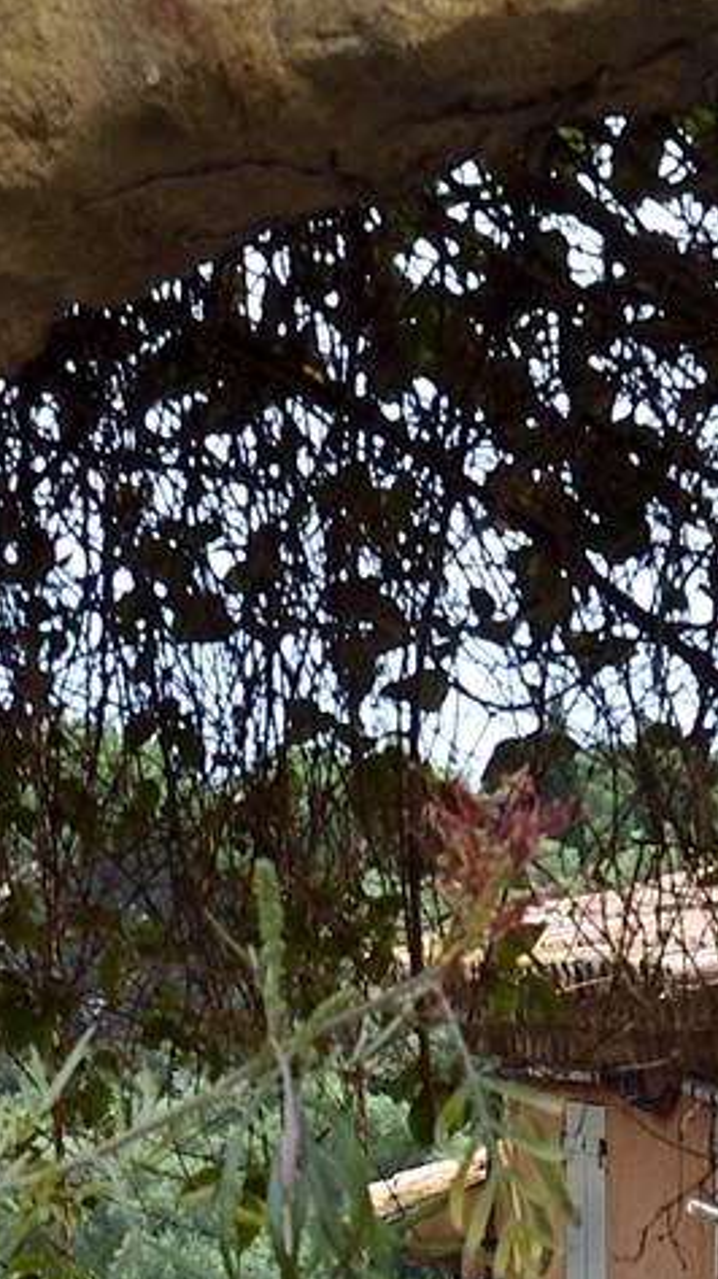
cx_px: 810
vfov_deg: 7.4
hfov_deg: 4.4
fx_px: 9358
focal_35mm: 276
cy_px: 2736
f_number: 13
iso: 200
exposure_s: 1/125
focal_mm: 52
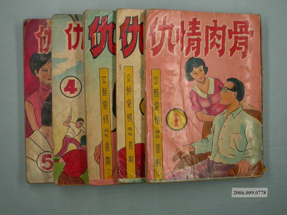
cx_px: 144
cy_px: 108
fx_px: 365
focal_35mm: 44
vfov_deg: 32.9
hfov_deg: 42.9
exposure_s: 1/30
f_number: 6.2
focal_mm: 9.1
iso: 200
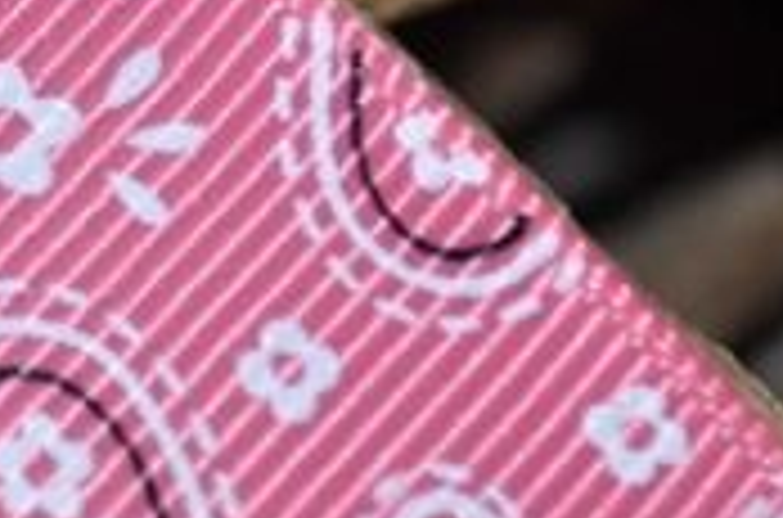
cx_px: -346
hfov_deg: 7.4
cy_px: 74
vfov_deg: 4.9
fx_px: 5987
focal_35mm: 276
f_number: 5.3
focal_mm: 40
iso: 200
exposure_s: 1/60
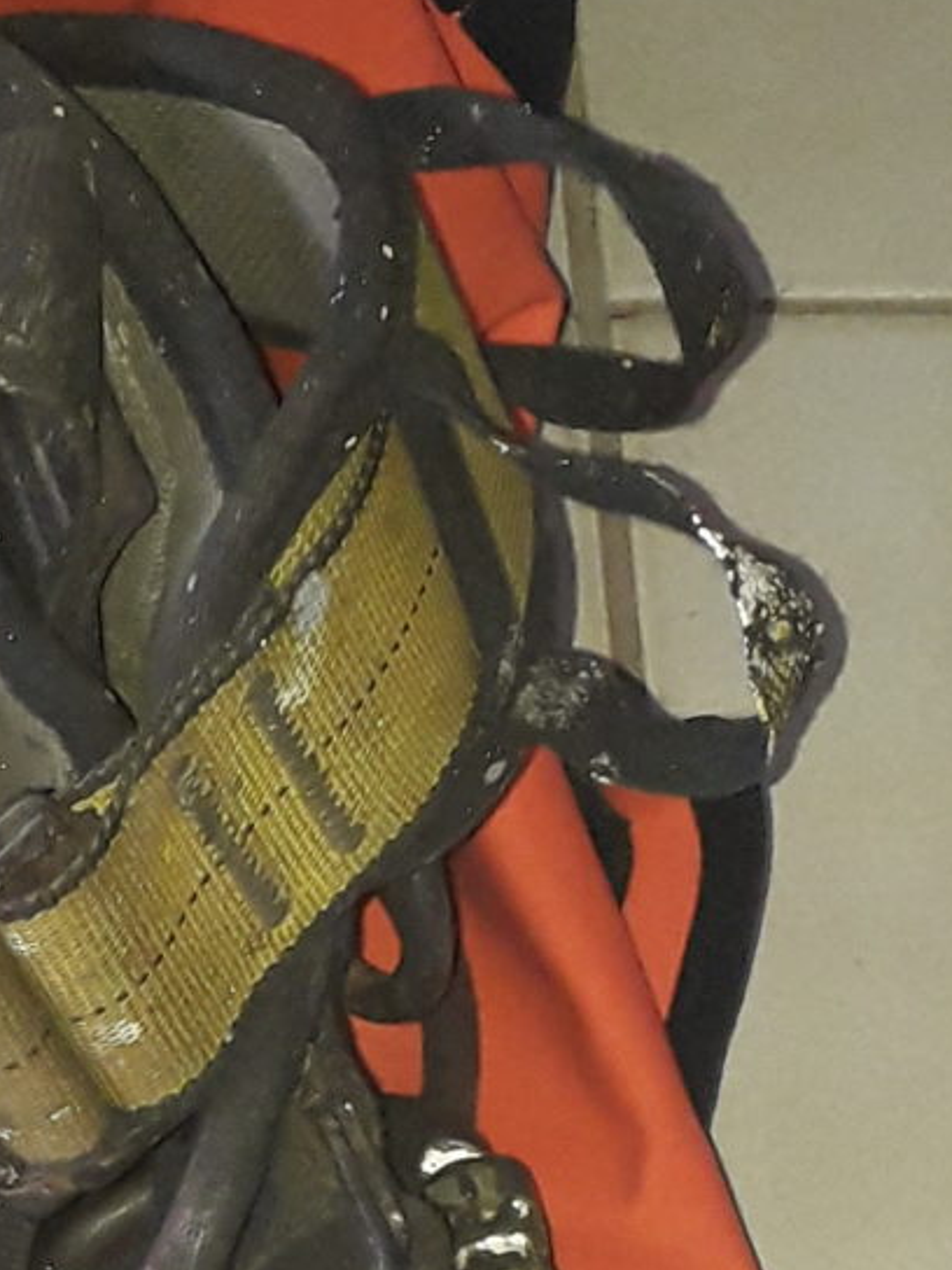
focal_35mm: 127
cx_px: -586
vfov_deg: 14.8
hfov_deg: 11.1
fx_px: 4657
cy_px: 1686
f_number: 1.9
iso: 160
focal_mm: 3.6
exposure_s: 1/50
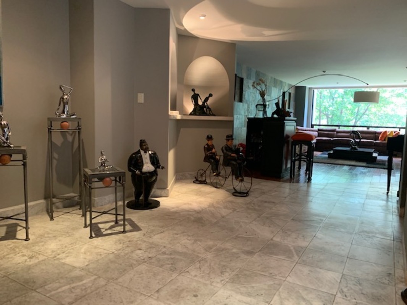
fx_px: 306
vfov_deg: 53.1
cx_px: 204
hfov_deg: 67.3
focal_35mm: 26
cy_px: 152
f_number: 1.8
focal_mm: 4.25
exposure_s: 1/40
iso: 320
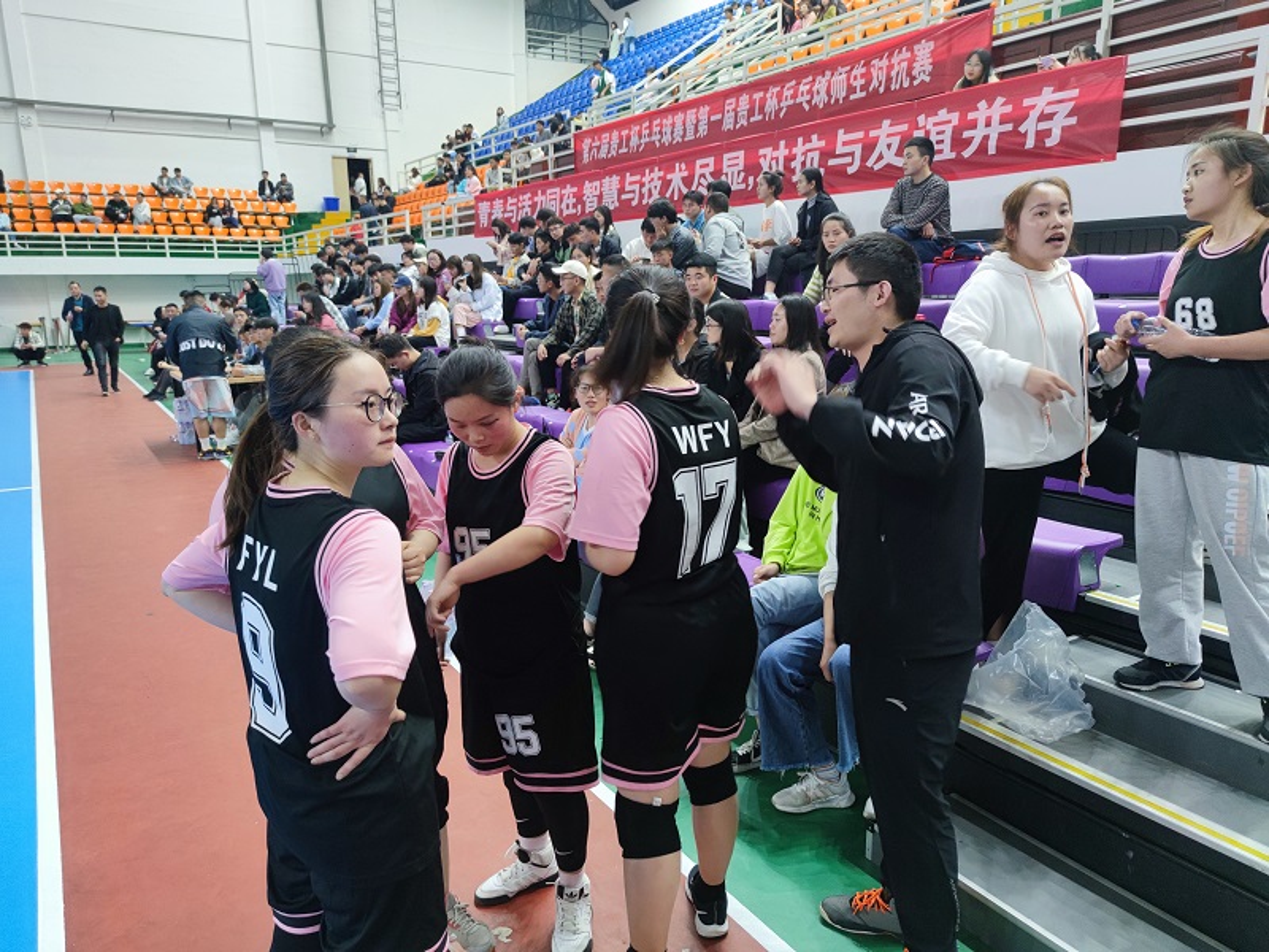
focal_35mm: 24
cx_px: 634
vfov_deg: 56.8
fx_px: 880
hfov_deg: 71.6
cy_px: 476
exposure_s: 1/50
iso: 428
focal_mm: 6.72
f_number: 1.69
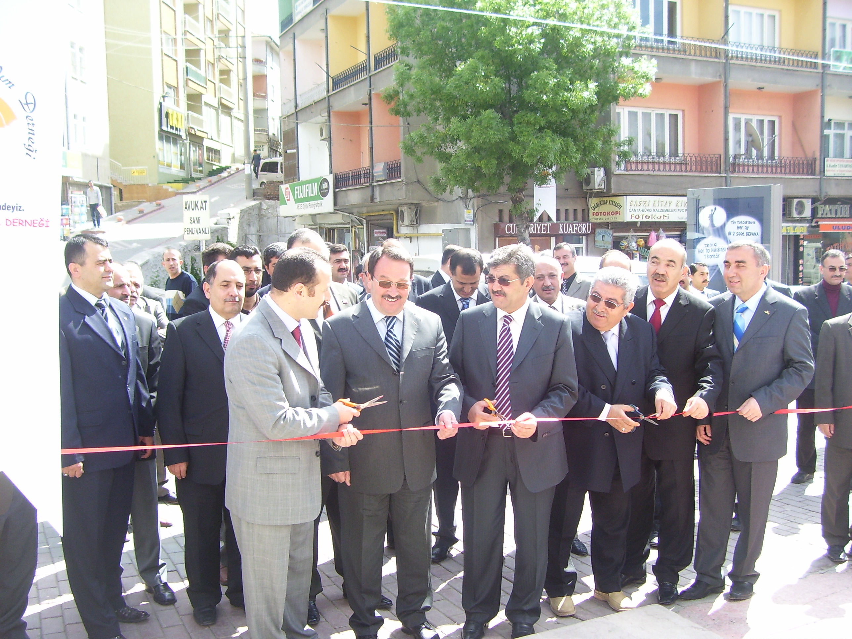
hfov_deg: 54.0
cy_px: 320
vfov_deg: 41.8
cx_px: 426
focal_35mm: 34
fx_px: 837
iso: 80
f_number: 2.7
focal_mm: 5.6
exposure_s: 1/250
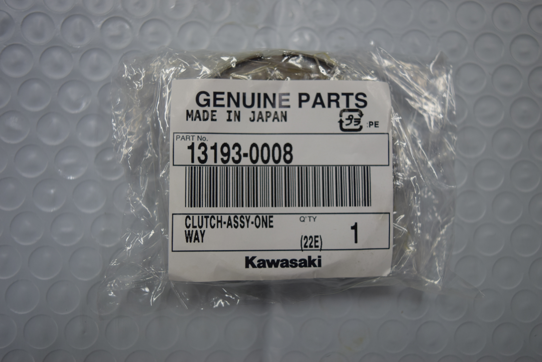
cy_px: 181
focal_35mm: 38
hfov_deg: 51.2
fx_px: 565
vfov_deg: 35.6
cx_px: 271
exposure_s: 1/125
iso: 400
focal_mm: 25
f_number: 4
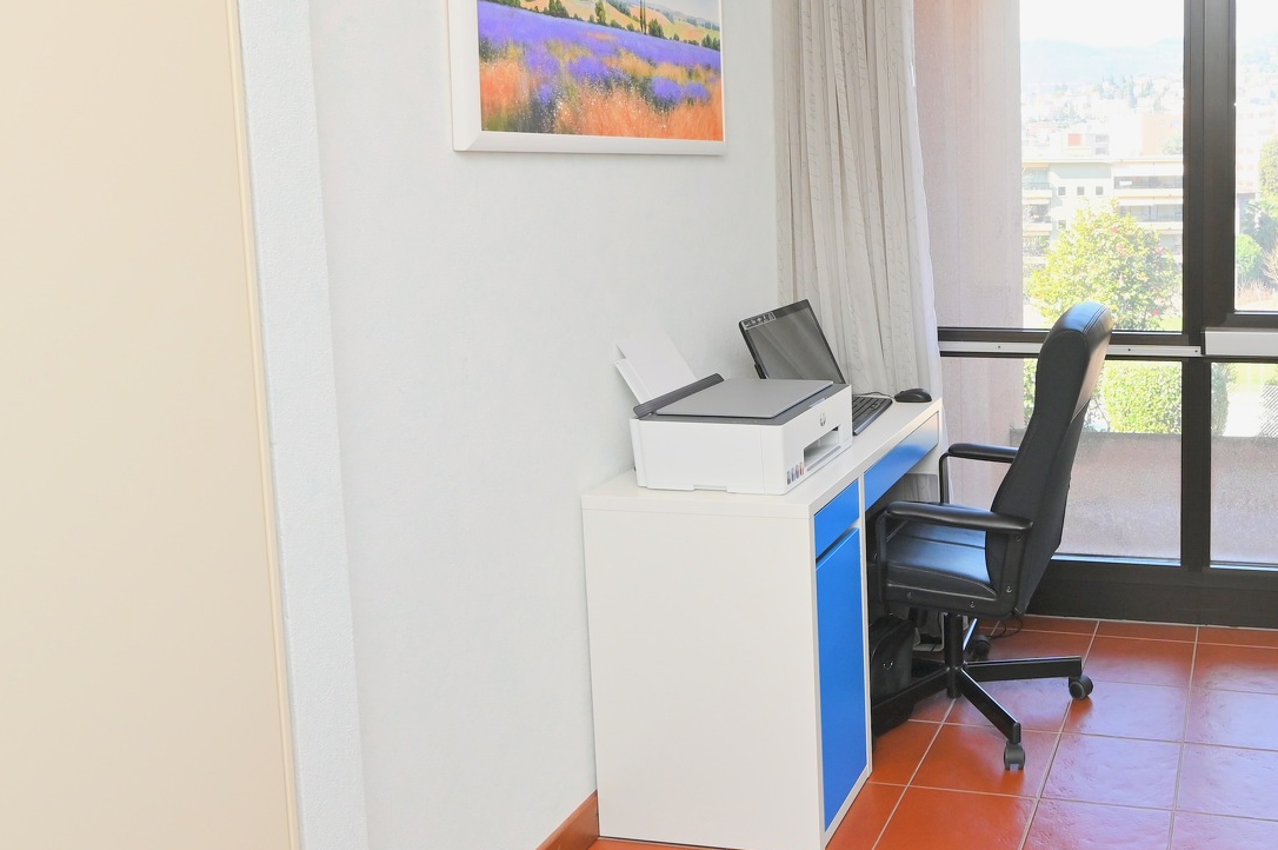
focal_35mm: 33
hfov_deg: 53.3
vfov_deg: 39.2
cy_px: 256
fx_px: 1170
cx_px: 1032
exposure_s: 1/125
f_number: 5.6
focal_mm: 14
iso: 200
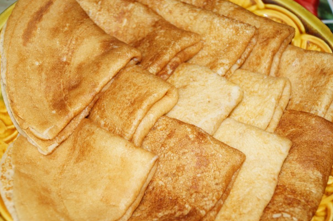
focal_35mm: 62
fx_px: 573
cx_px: 164
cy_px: 127
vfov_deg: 21.8
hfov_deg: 32.4
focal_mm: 28
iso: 125
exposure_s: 1/60
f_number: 4.5
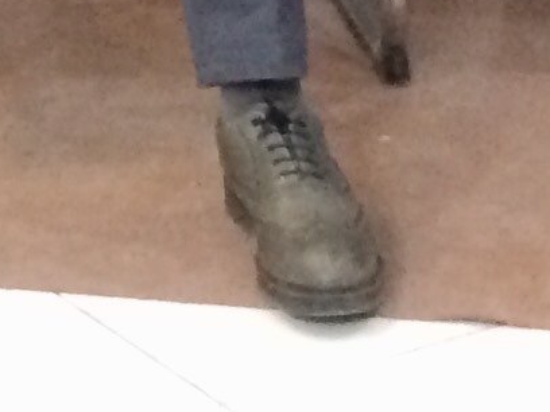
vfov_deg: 5.6
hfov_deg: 8.3
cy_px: -1192
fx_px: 3686
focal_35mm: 232
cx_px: -322
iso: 320
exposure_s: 1/33
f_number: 2.2
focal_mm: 4.15
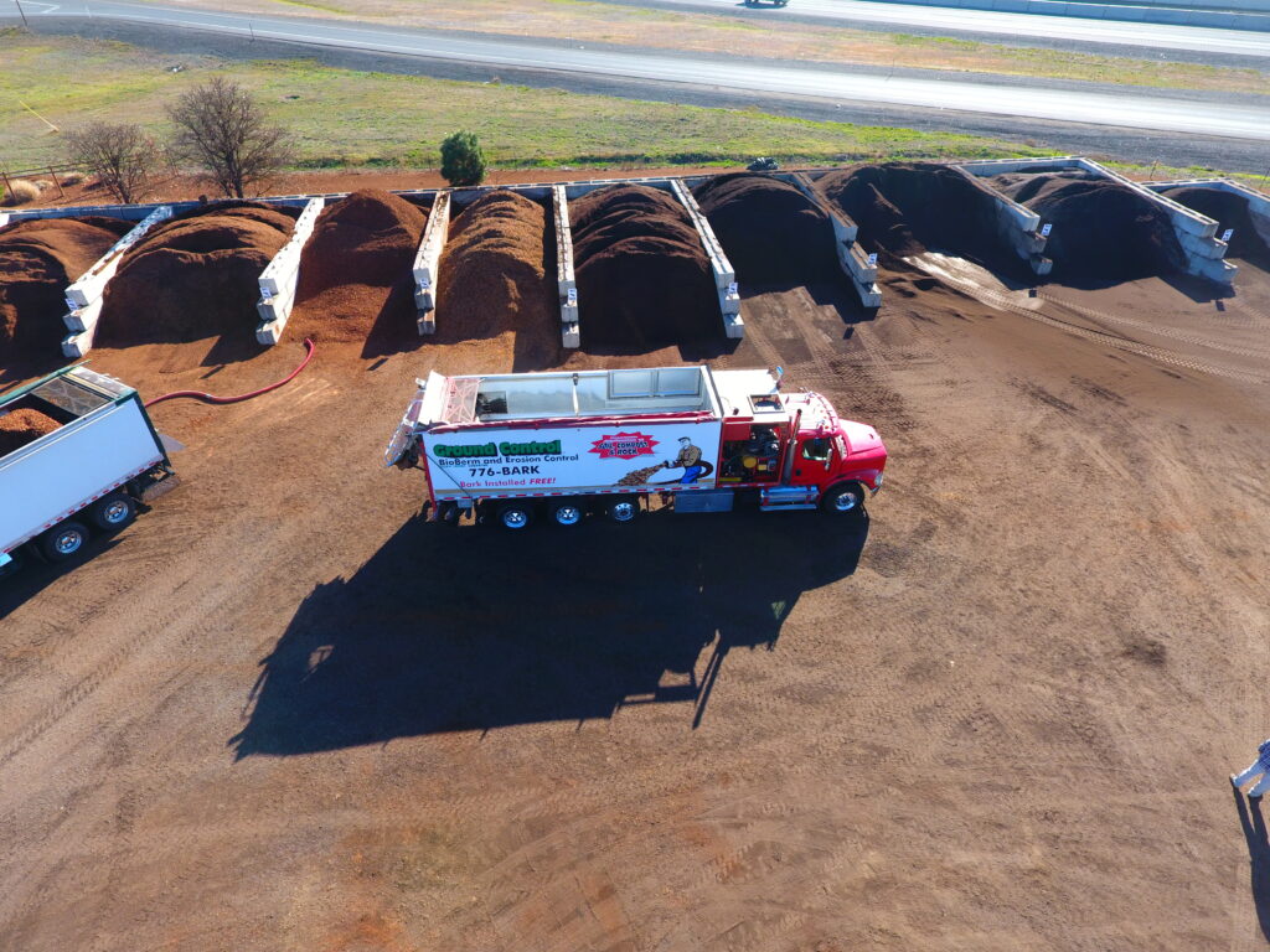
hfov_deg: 81.7
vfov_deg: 66.0
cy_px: 476
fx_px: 734
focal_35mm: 20
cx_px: 635
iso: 100
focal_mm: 3.61
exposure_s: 1/259
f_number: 2.8
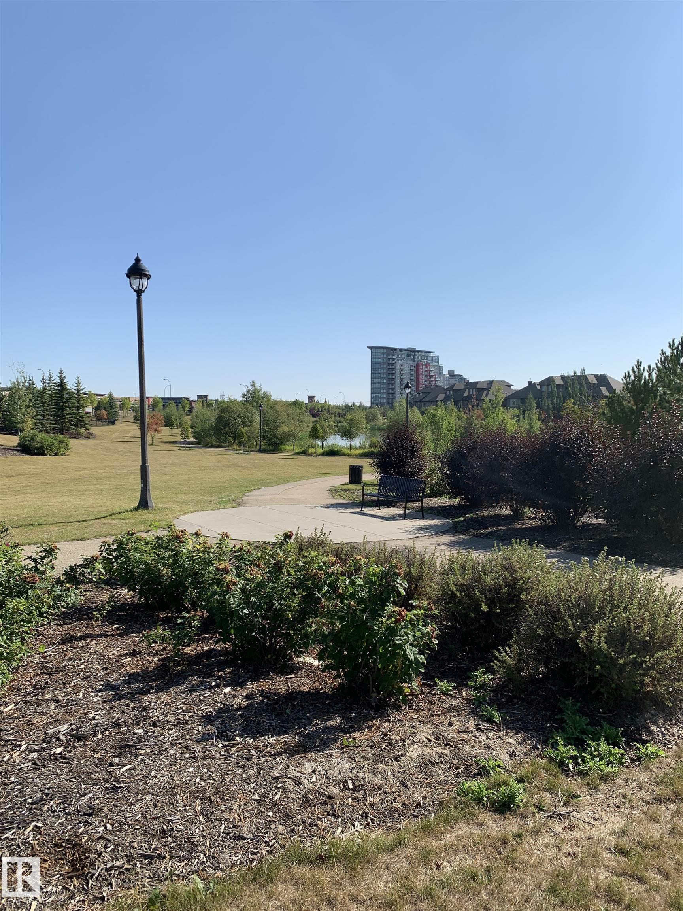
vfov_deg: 67.3
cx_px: 342
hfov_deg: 53.1
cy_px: 456
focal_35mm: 26
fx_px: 684
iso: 25
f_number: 1.8
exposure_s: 1/2994
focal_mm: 4.25
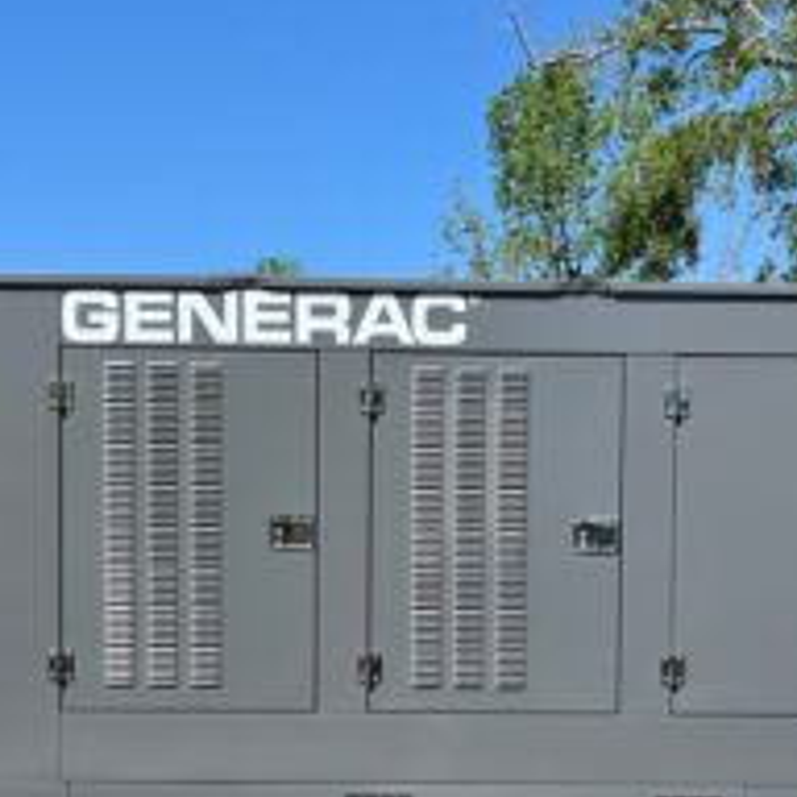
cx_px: 398
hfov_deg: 31.6
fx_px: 1407
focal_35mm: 54
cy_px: 652
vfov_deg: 30.8
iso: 50
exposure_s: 1/2222
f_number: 1.6
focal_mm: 5.1
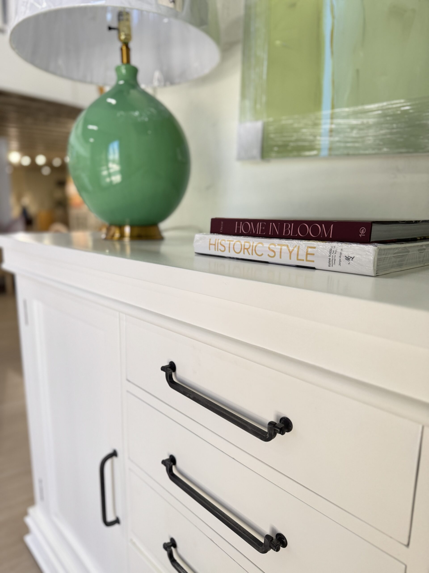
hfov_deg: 56.8
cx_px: 214
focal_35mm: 24
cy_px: 286
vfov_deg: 71.6
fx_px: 397
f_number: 1.78
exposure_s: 1/120
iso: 200
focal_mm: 6.76
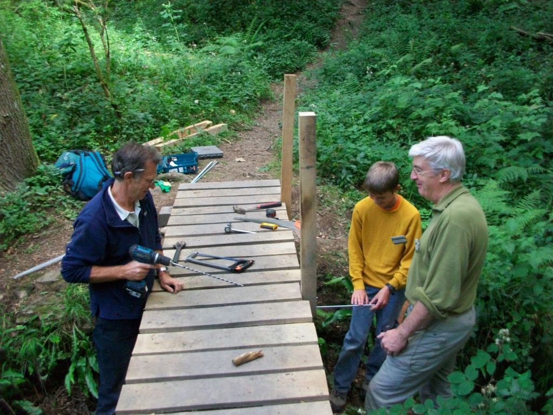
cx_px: 276
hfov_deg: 56.8
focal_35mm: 32
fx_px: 511
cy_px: 208
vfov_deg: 44.2
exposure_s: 1/40
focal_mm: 5.7
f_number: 2.8
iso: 160
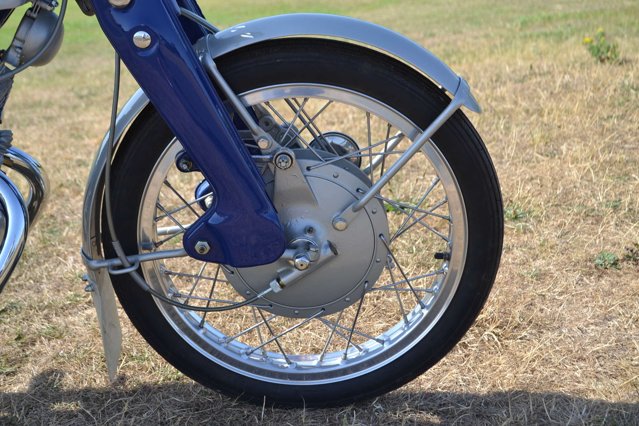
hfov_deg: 31.9
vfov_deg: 21.6
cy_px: 213
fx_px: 1118
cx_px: 320
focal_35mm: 63
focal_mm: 42
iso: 100
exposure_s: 1/200
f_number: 7.1
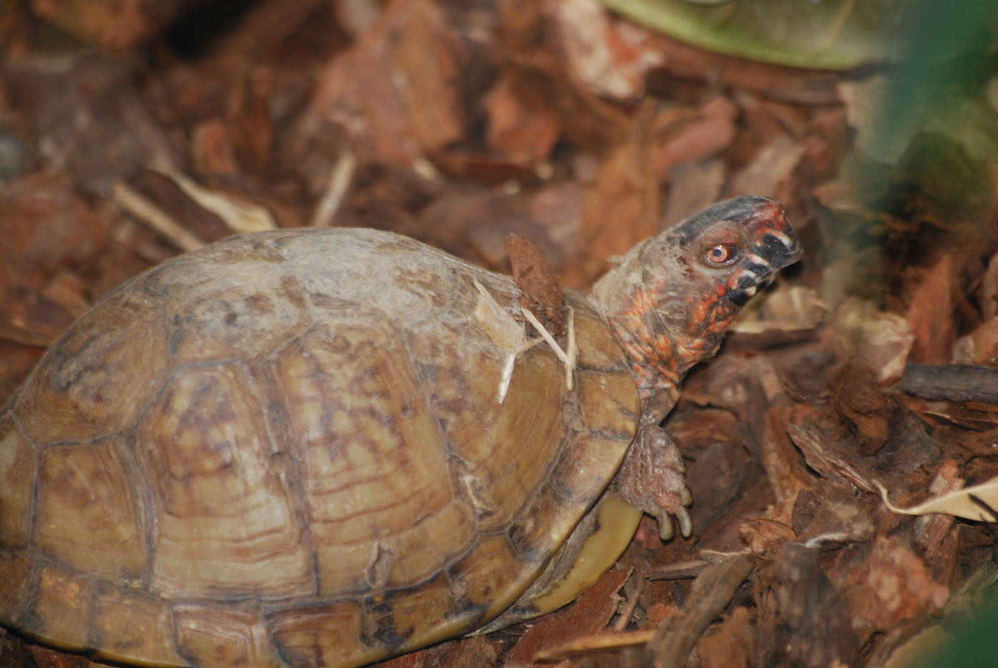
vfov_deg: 3.1
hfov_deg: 4.6
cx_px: 499
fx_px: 12490
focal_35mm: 450
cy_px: 334
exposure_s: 1/60
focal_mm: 300
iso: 280
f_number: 5.6
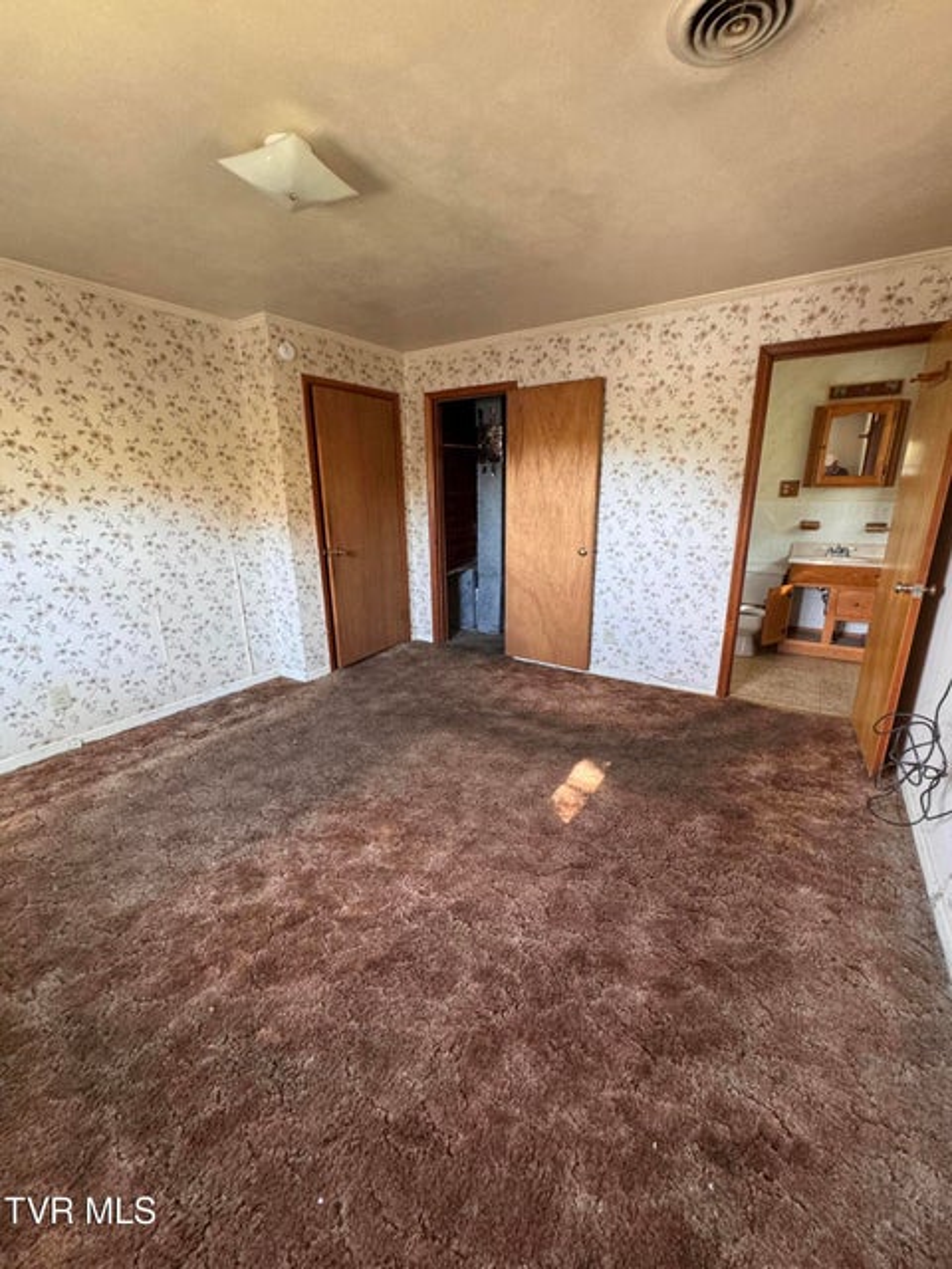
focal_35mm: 14
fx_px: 513
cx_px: 476
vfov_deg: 102.1
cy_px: 634
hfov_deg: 85.7
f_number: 2.2
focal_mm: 2.22
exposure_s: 1/60
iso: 500
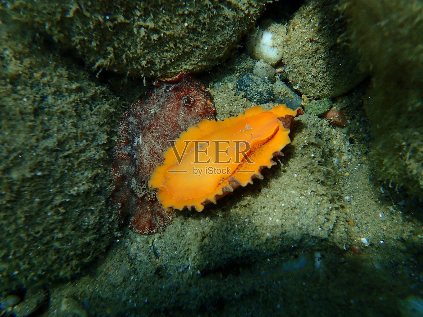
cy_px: 158
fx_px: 305
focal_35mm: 25
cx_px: 212
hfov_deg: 69.4
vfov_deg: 54.9
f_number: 8
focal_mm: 4.5
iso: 100
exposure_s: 1/125
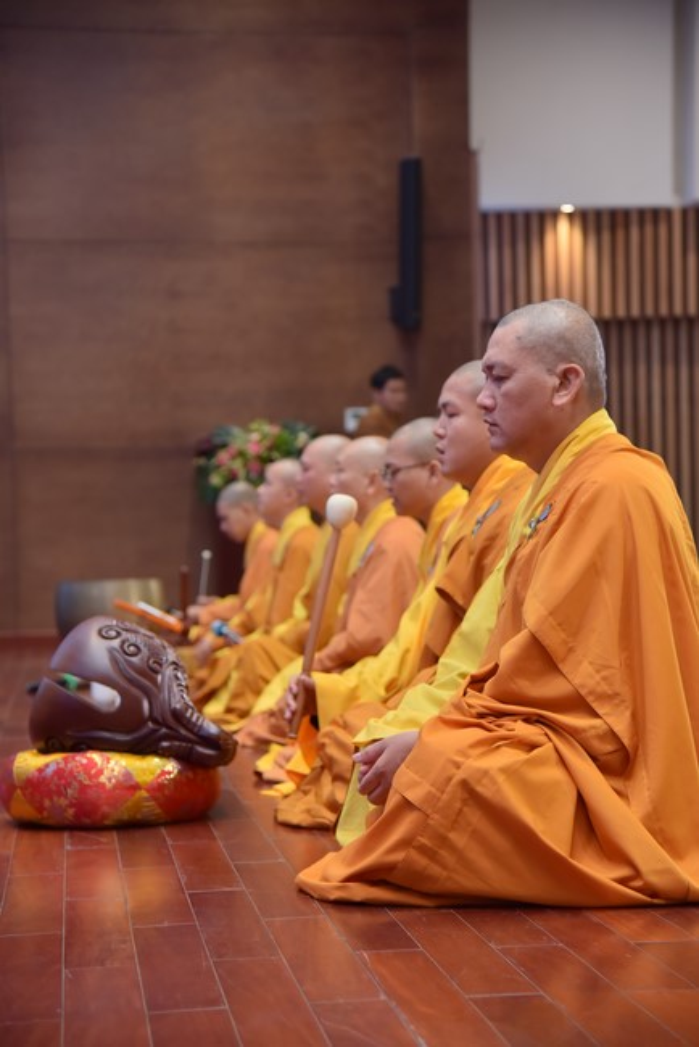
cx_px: 350
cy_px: 524
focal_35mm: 78
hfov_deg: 17.5
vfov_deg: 26.0
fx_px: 2269
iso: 800
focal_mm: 78
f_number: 4.5
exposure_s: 1/160
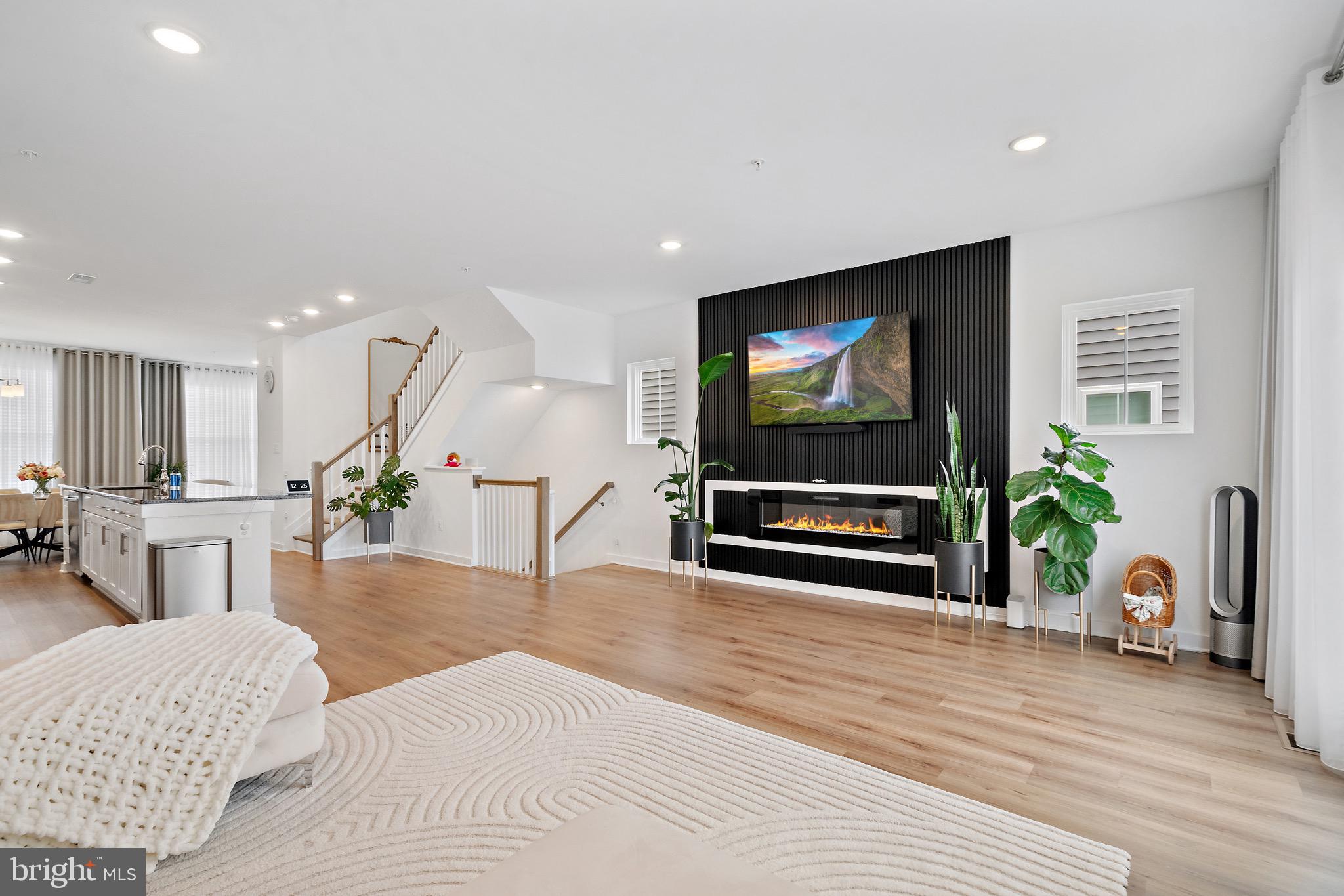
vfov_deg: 73.7
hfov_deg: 96.7
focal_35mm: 16
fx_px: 597
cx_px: 672
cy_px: 448
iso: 640
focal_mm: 16
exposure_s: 1/13
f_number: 8
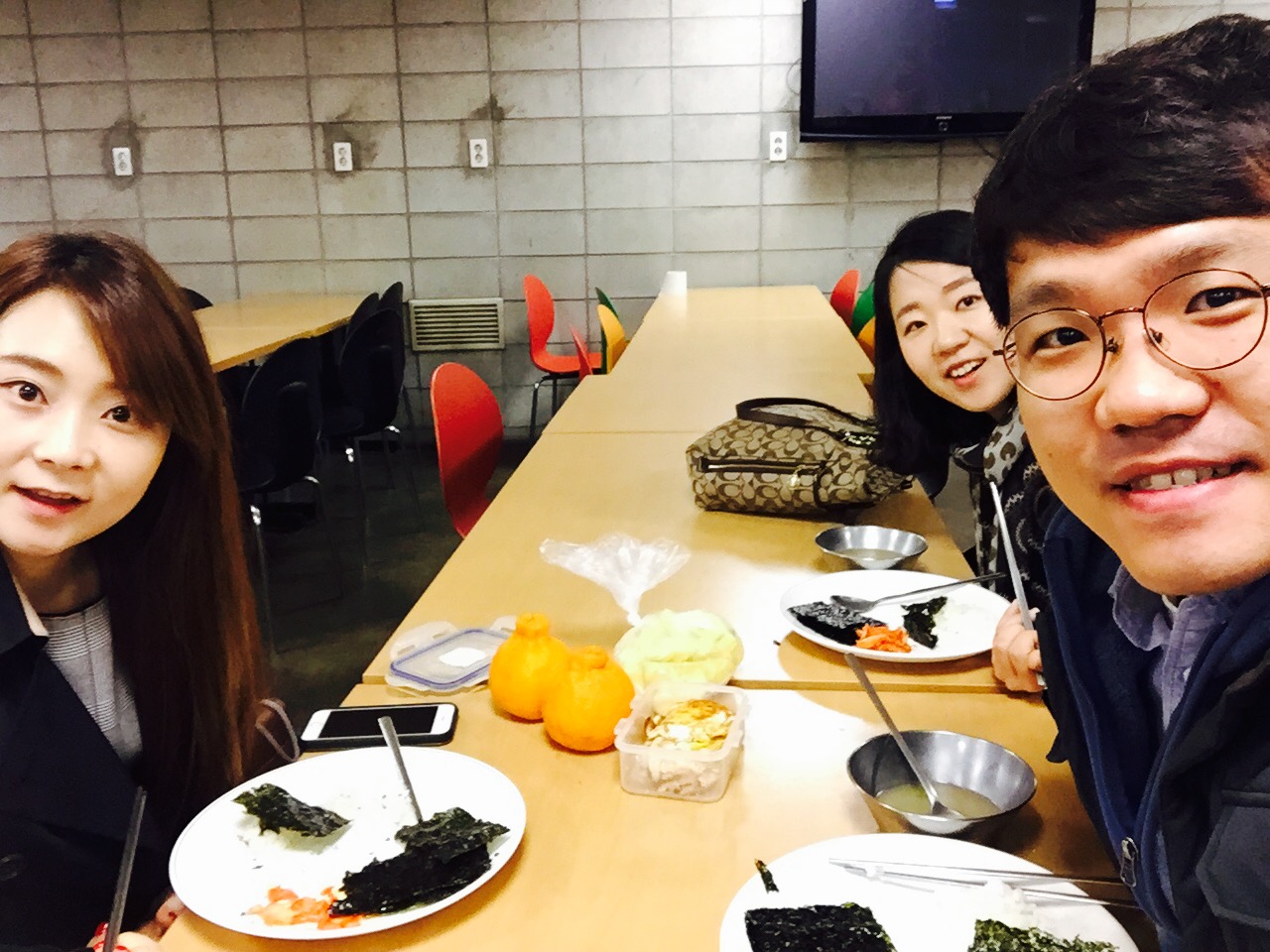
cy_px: 476
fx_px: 1137
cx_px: 635
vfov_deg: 45.4
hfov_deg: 58.4
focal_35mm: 31
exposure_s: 1/30
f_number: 2.2
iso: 200
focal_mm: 2.65
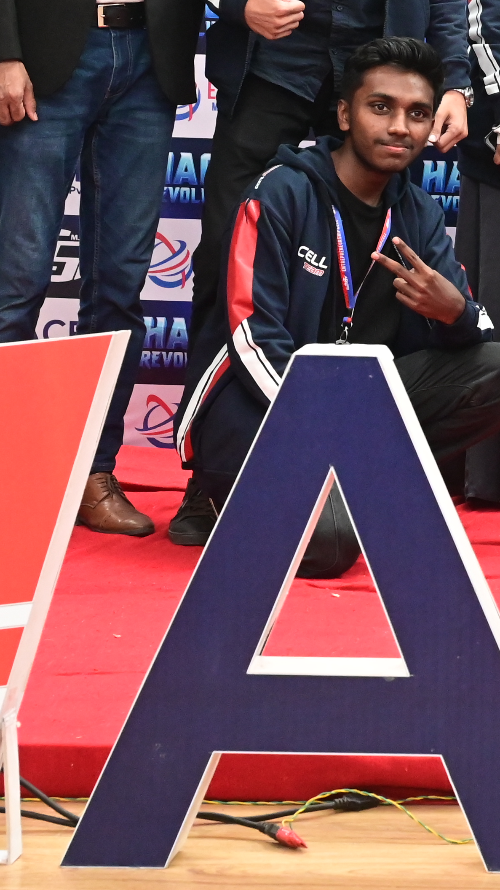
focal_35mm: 99
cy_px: 150
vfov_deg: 21.2
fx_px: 2333
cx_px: 834
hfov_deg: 11.5
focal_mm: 33
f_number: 5.6
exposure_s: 1/125
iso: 6400
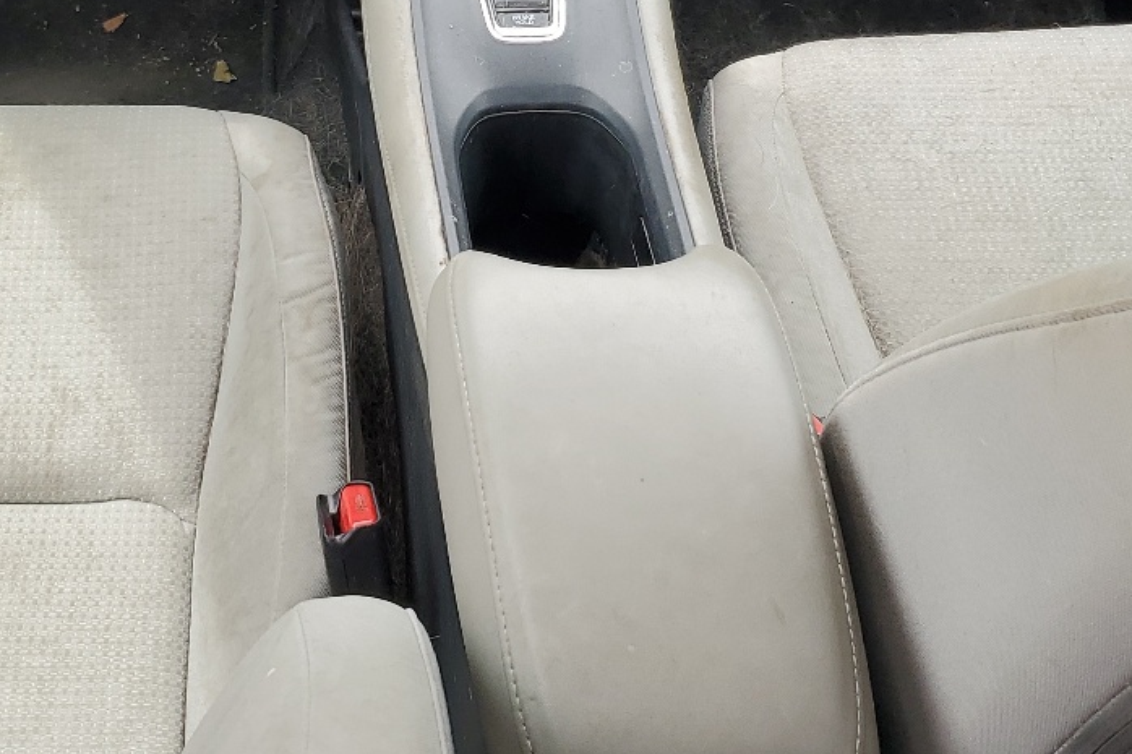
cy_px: 73
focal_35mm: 62
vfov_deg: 21.4
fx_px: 1949
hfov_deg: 32.3
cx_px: 441
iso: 50
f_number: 1.5
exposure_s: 1/312
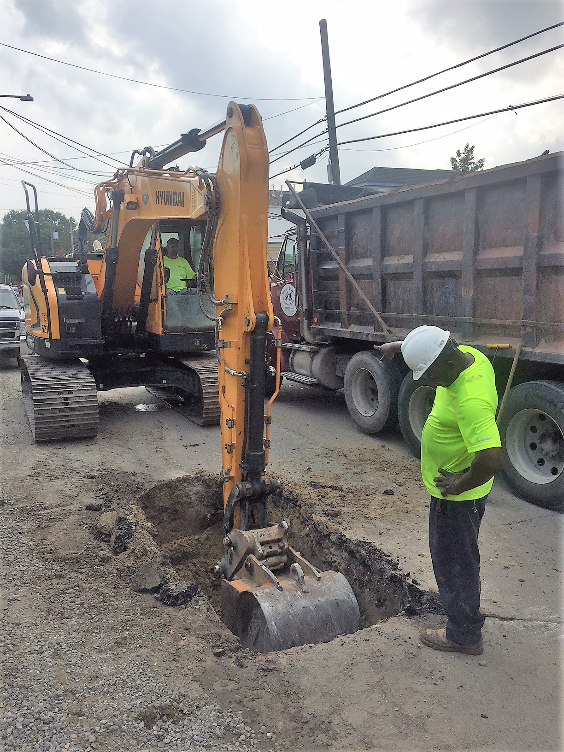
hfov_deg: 48.2
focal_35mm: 29
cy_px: 376
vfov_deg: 61.7
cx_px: 282
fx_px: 630
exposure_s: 1/1364
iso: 32
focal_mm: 4.15
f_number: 2.2
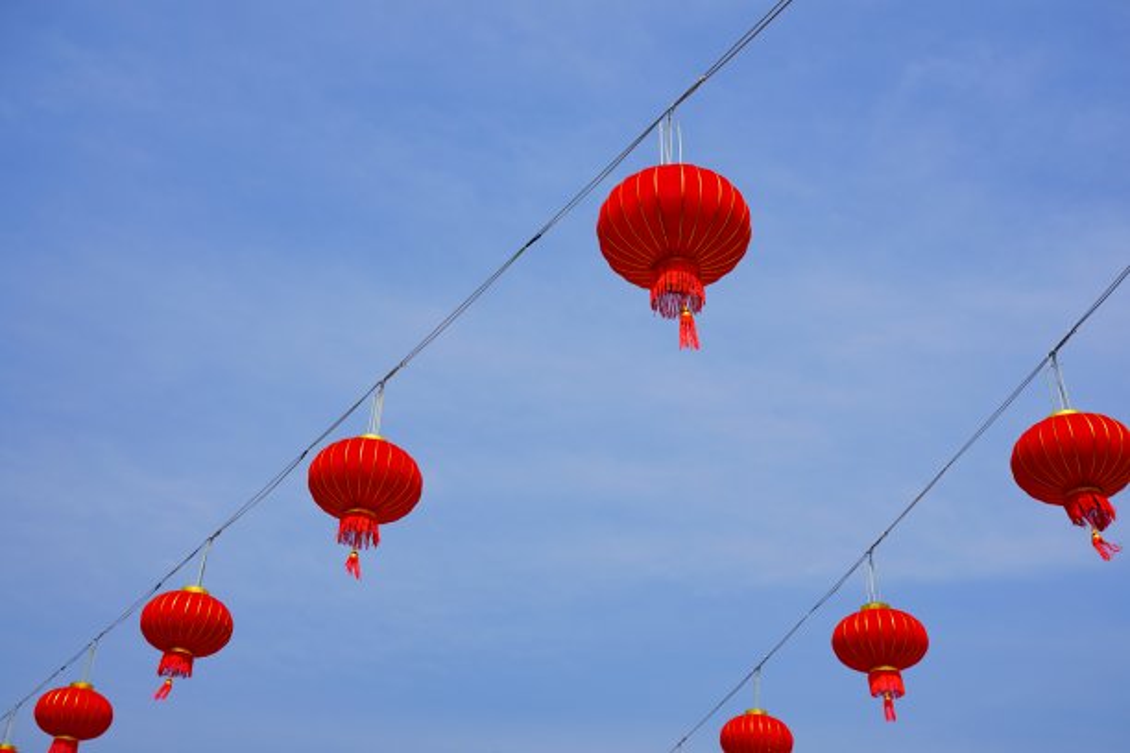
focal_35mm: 38
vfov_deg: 35.1
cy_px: 376
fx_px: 1193
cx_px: 565
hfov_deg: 50.7
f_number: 8
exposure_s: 1/400
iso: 50
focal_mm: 38
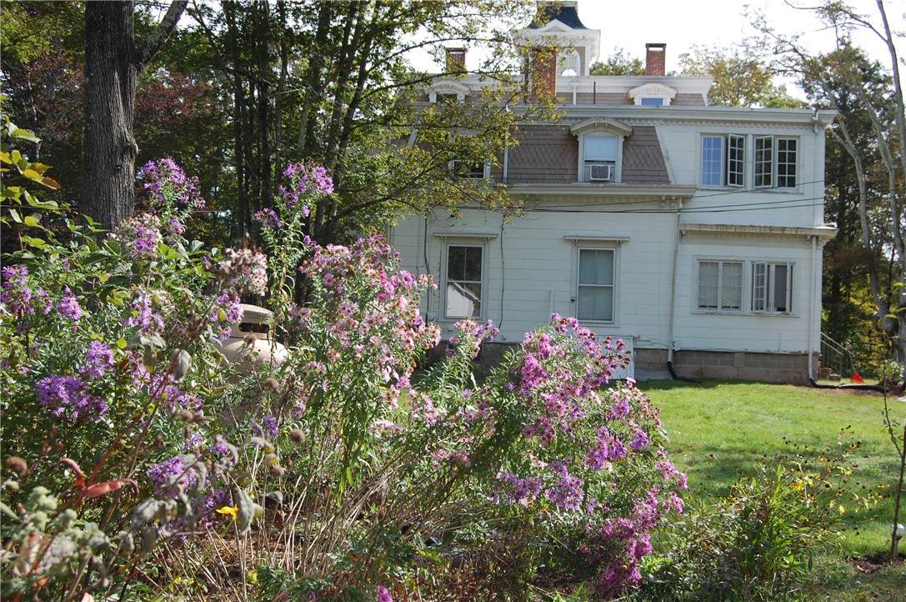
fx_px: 1131
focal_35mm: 45
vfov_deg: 29.8
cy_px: 301
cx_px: 453
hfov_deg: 43.7
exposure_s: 1/200
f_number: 8
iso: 200
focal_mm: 30
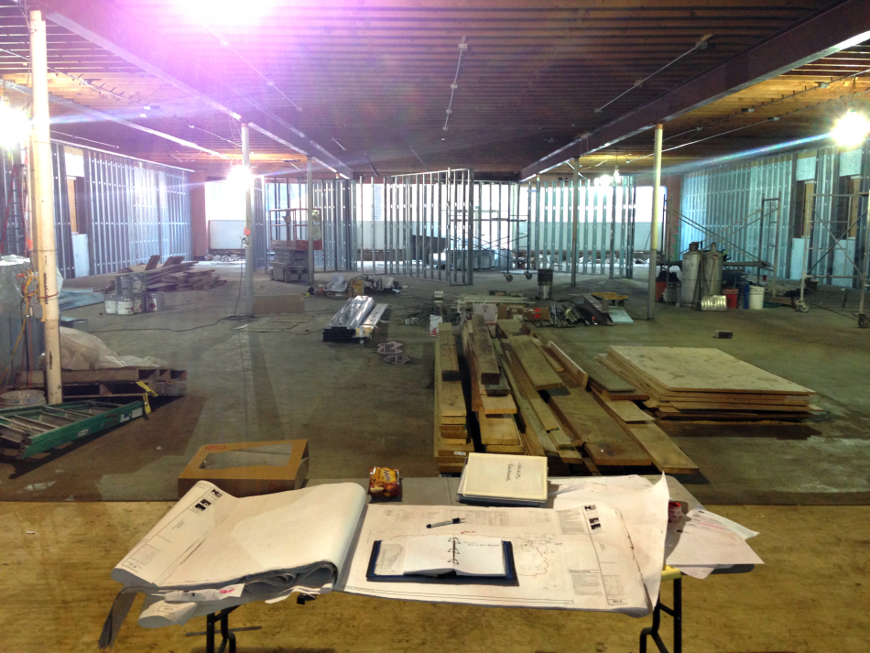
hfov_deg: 55.3
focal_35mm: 33
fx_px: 830
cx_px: 435
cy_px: 326
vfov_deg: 43.0
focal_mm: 4.12
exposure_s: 1/20
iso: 100
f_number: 2.4
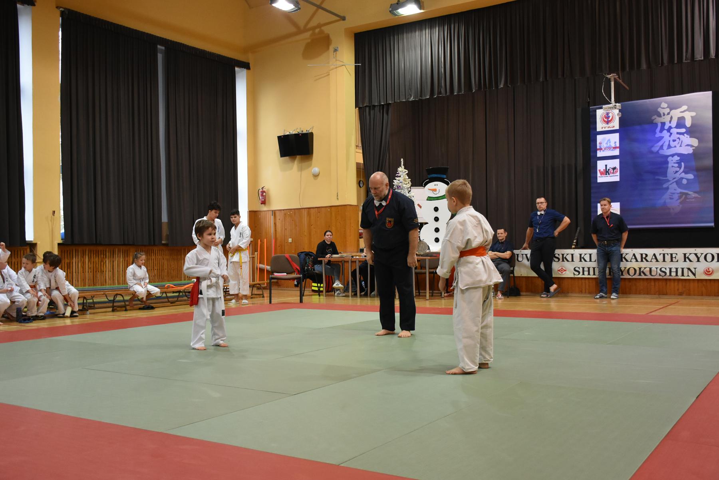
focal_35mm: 34
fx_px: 689
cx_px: 360
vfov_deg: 38.4
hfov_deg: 55.1
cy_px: 240
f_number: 3.8
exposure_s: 1/80
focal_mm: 23
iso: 1600
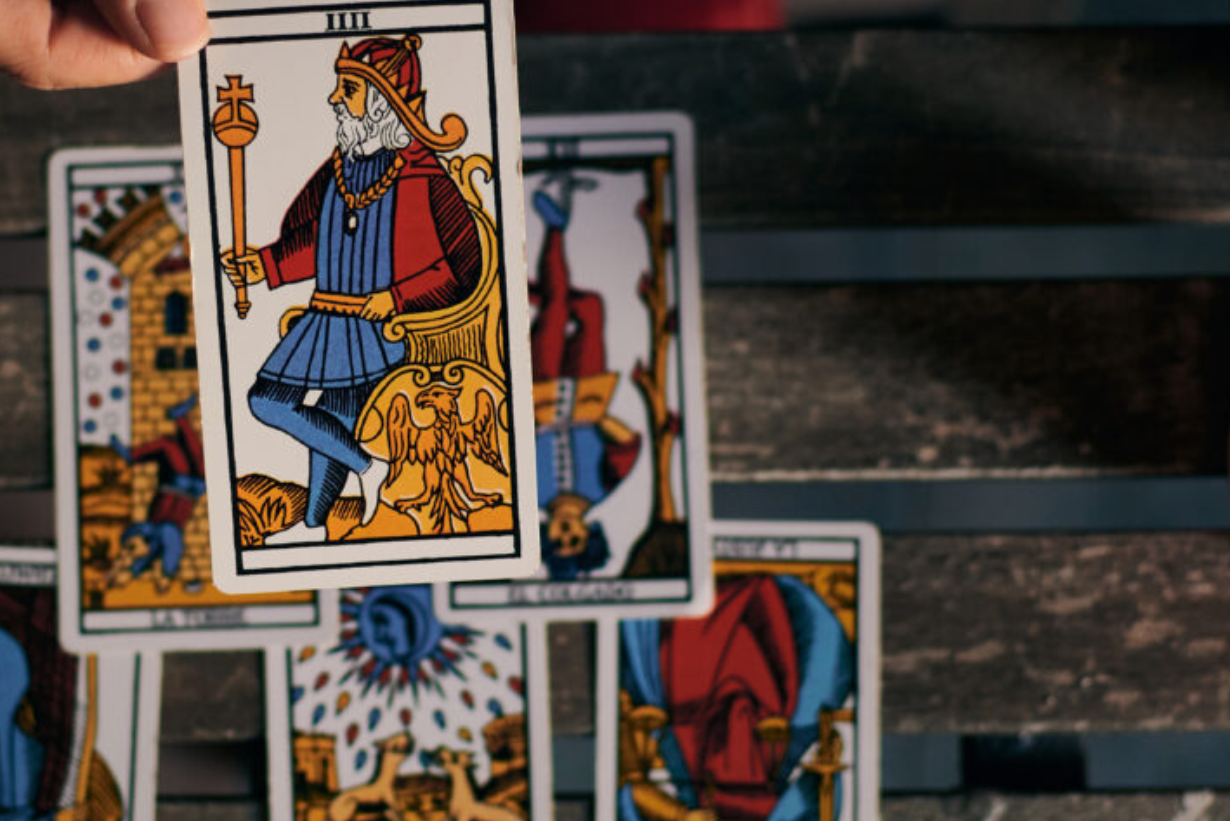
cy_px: 382
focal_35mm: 89
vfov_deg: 15.4
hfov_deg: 22.8
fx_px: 3036
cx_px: 406
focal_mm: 35
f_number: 3.2
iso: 640
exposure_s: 1/160
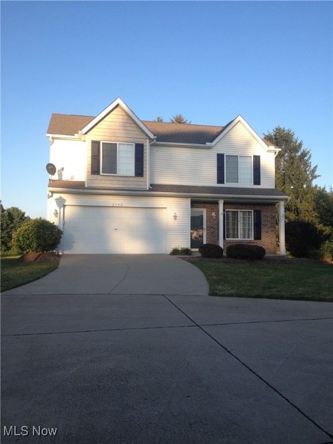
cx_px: 166
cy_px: 222
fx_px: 449
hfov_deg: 40.7
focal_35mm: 35
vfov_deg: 52.6
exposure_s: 1/511
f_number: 2.4
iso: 50
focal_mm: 4.28
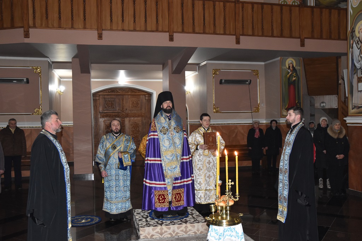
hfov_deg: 53.1
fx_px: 362
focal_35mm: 36
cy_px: 120
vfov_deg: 36.9
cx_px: 181
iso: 1600
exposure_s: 1/60
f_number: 3.8
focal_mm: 24
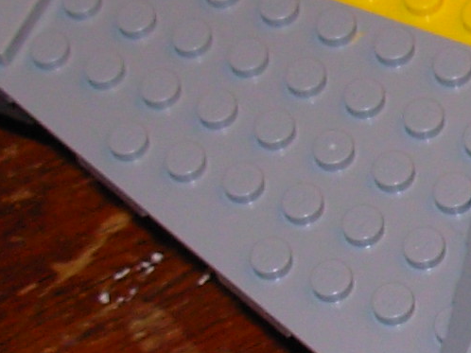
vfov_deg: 6.9
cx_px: 723
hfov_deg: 9.0
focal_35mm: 215
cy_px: 120
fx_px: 2924
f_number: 2.9
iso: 50
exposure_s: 1/32
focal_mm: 6.3
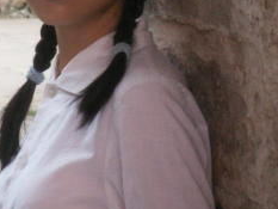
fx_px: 1912
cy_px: 48
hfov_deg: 8.3
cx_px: 118
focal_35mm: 238
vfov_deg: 6.2
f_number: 8
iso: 200
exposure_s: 1/125
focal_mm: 23.1
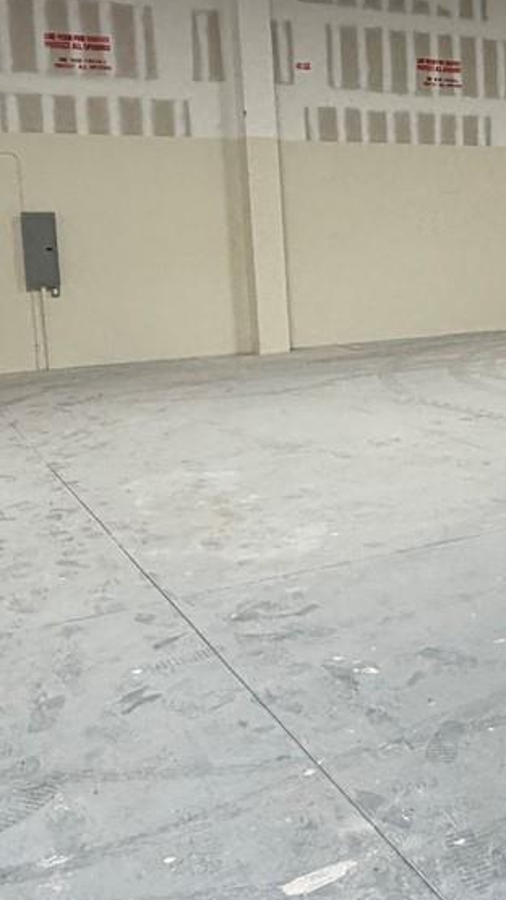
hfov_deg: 25.0
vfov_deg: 46.2
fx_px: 1050
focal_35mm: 44
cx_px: 571
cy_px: 366
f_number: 2.2
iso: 160
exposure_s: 1/121
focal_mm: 2.22
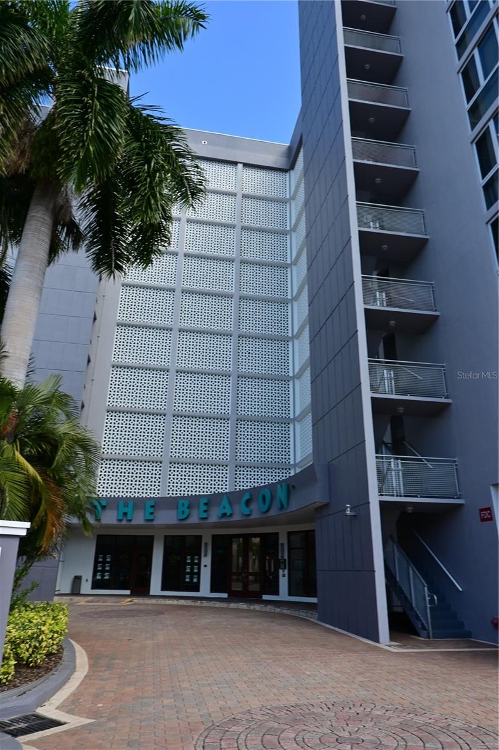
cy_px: 375
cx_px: 250
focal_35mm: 24
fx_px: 499
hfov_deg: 53.1
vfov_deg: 73.8
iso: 250
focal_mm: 16
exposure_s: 1/320
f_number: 9
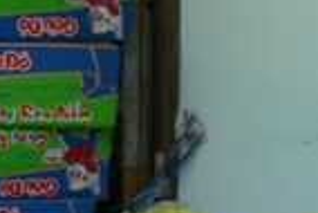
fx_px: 1291
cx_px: 22
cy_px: 197
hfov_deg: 13.9
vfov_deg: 9.4
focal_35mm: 146
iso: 320
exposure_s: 1/80
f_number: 4
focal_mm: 32
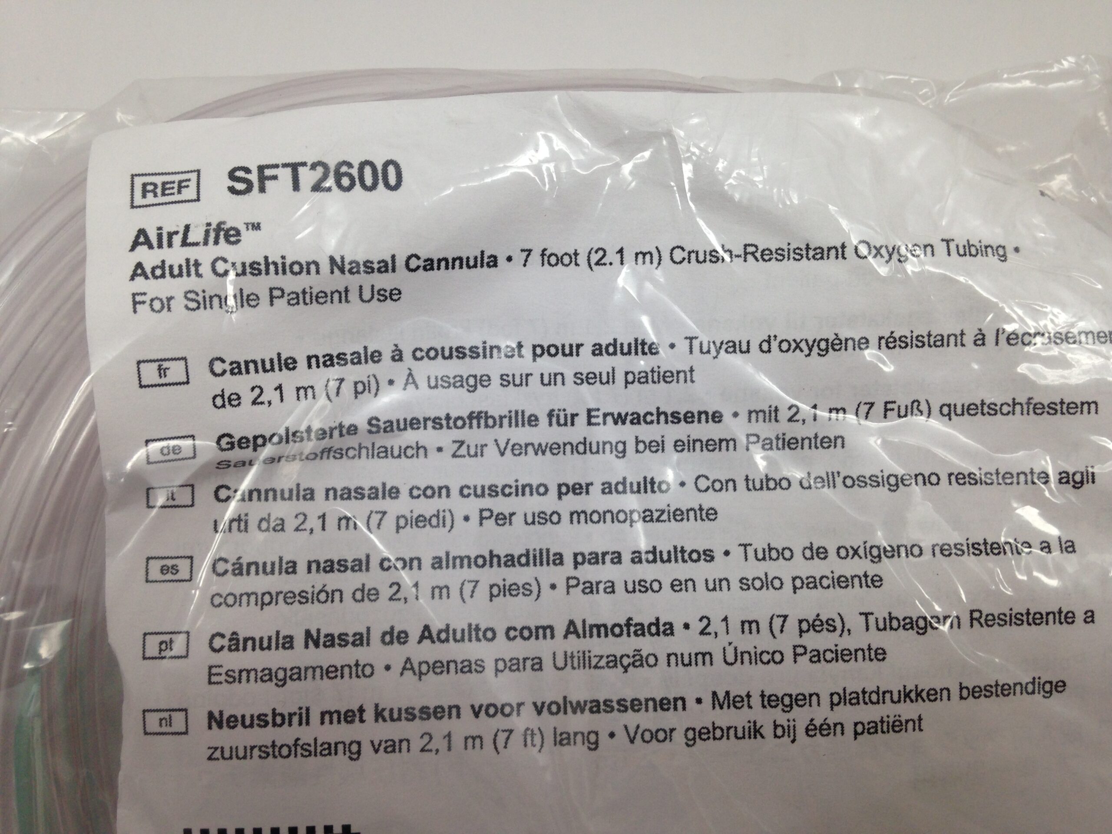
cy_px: 417
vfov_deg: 42.9
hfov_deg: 55.4
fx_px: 1060
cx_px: 556
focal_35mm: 33
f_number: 2.4
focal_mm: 4.12
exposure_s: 1/60
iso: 50
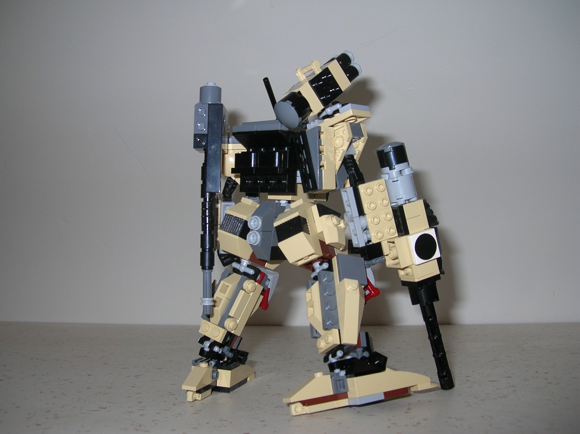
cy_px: 217
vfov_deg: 39.6
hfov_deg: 51.4
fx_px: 603
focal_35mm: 36
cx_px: 290
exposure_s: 1/60.1
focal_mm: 6
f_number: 2.7
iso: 50
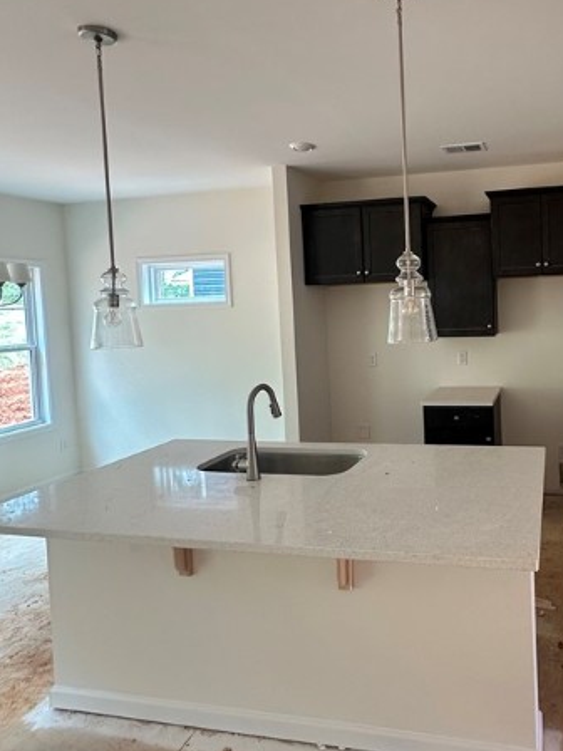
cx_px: 452
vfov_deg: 71.3
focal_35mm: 24
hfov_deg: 53.0
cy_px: 325
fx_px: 520
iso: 160
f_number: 2.2
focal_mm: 2.22
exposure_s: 1/99
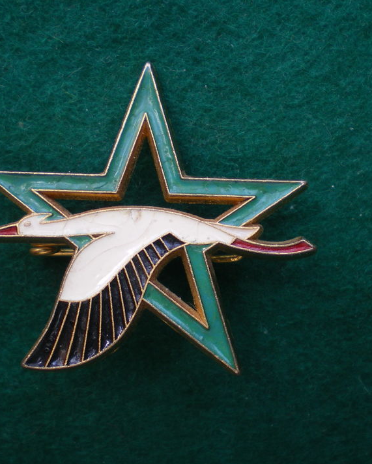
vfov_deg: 36.0
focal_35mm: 52
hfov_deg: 29.1
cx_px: 172
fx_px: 715
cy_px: 243
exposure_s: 1/50
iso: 80
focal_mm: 6.3
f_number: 3.1
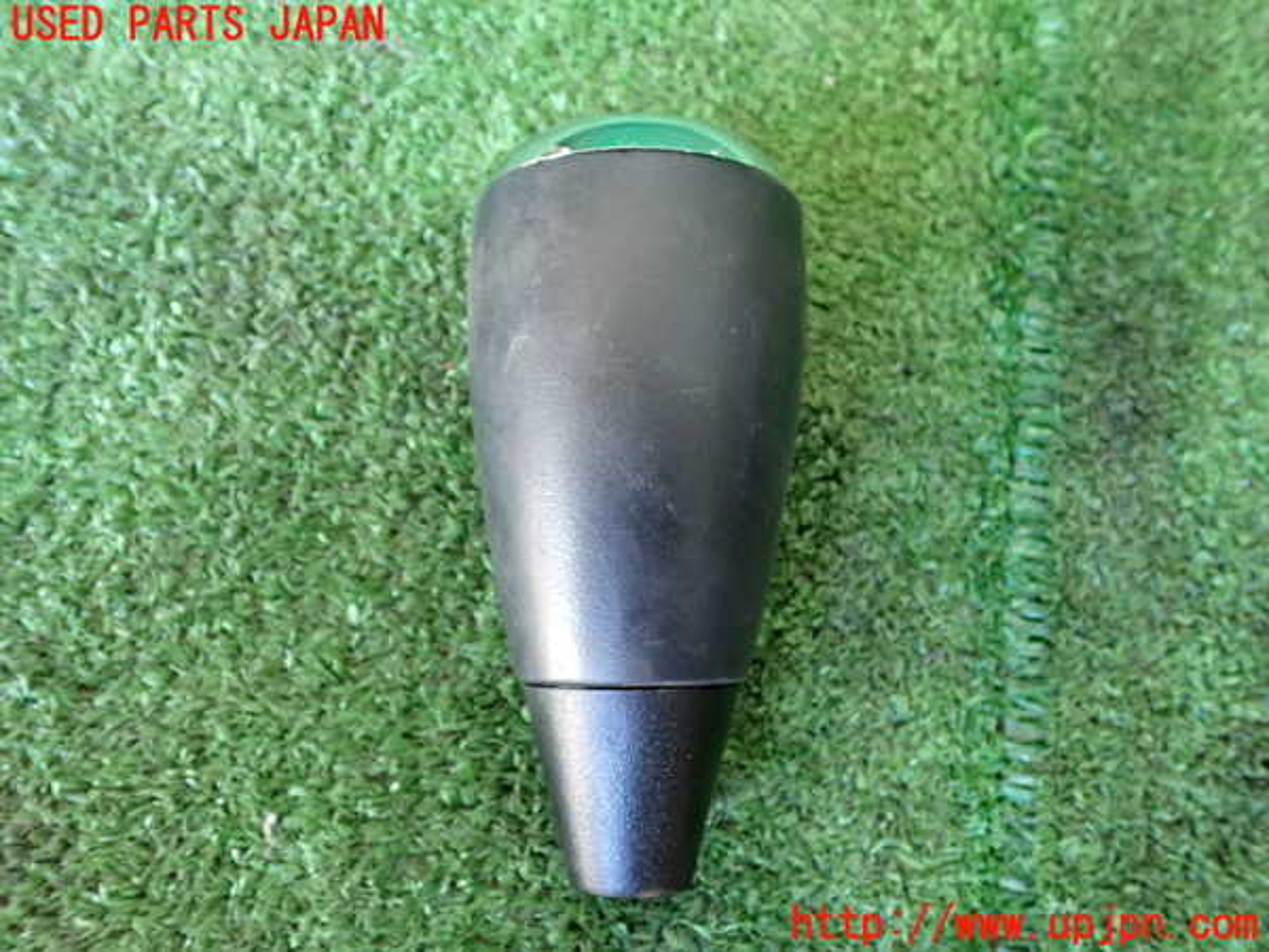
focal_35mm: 30
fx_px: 1100
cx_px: 634
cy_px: 476
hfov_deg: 60.0
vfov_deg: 46.8
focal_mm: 5.4
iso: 640
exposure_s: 1/30
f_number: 2.3
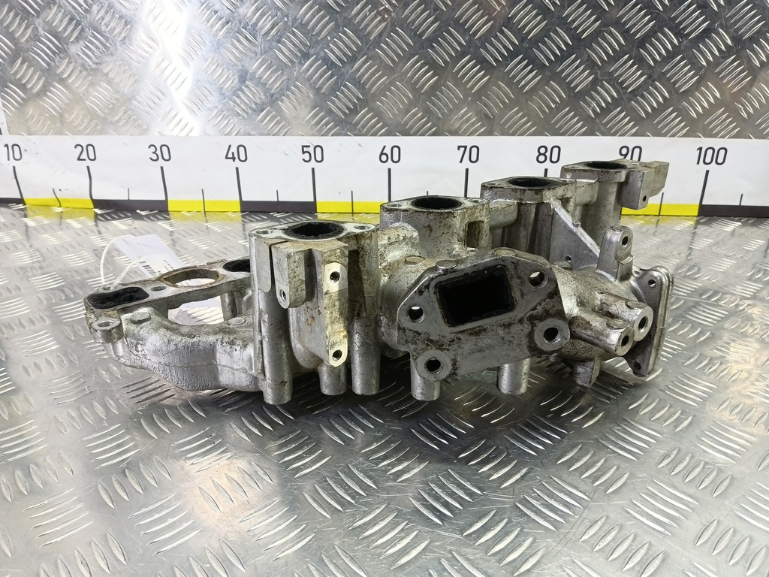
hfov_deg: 73.9
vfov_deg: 58.9
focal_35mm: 23
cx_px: 384
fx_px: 511
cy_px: 288
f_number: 1.6
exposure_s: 1/50
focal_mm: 4.11
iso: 178
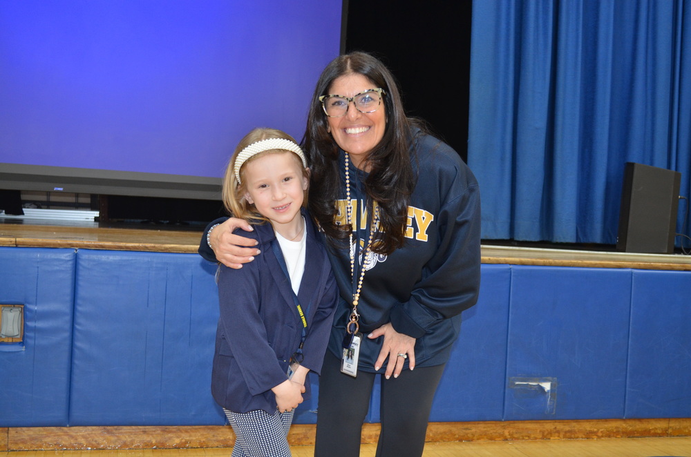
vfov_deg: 27.9
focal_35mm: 48
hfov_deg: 41.2
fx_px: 919
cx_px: 346
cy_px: 228
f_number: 4.8
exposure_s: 1/60
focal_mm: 32
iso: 800
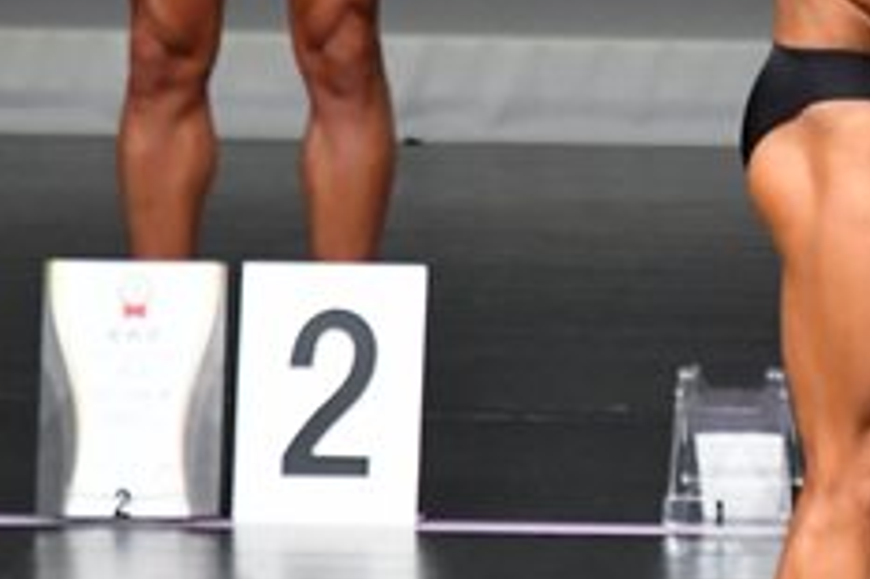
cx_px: 1383
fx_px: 27699
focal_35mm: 1147
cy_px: 82
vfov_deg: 1.2
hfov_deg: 1.8
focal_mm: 230
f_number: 5.6
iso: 5000
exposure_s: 1/400
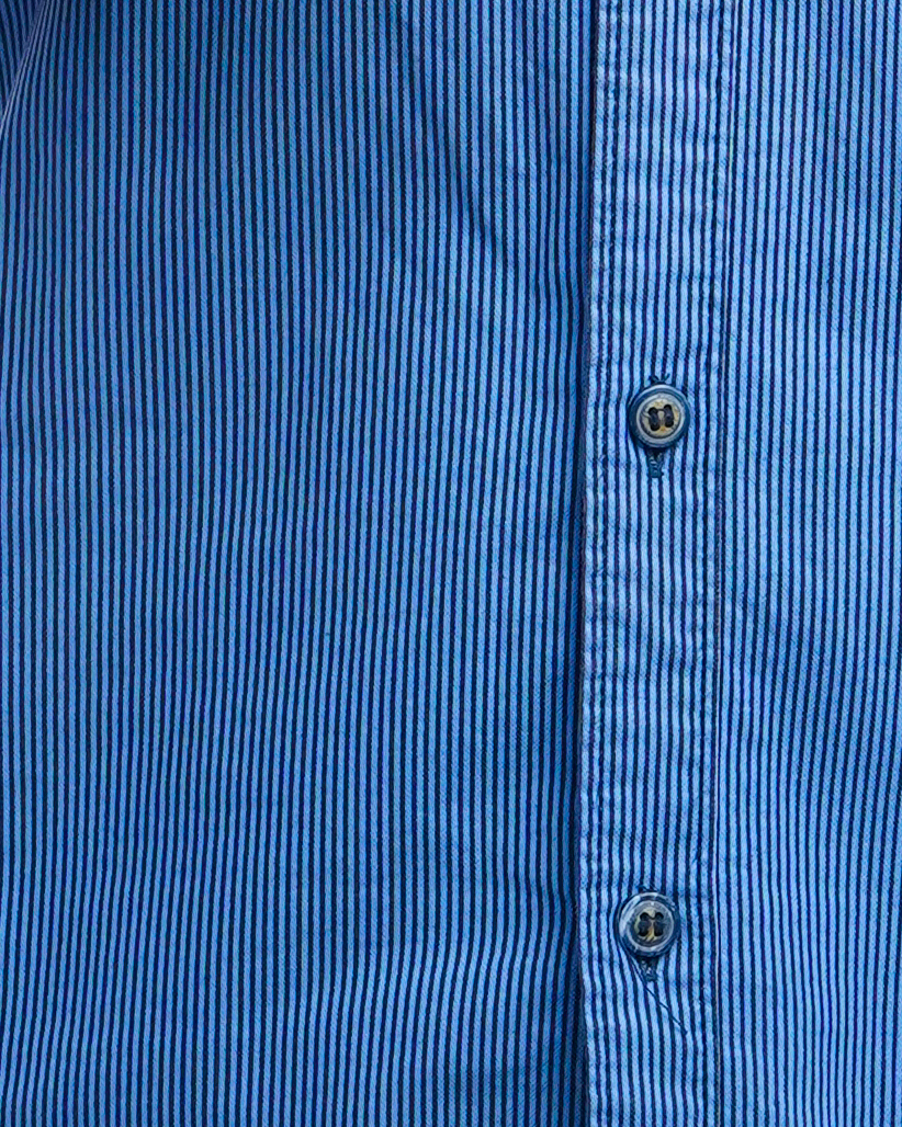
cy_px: -619
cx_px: 644
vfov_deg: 6.9
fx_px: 9146
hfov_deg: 5.6
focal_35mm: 274
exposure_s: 1/100
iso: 320
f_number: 14
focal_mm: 50
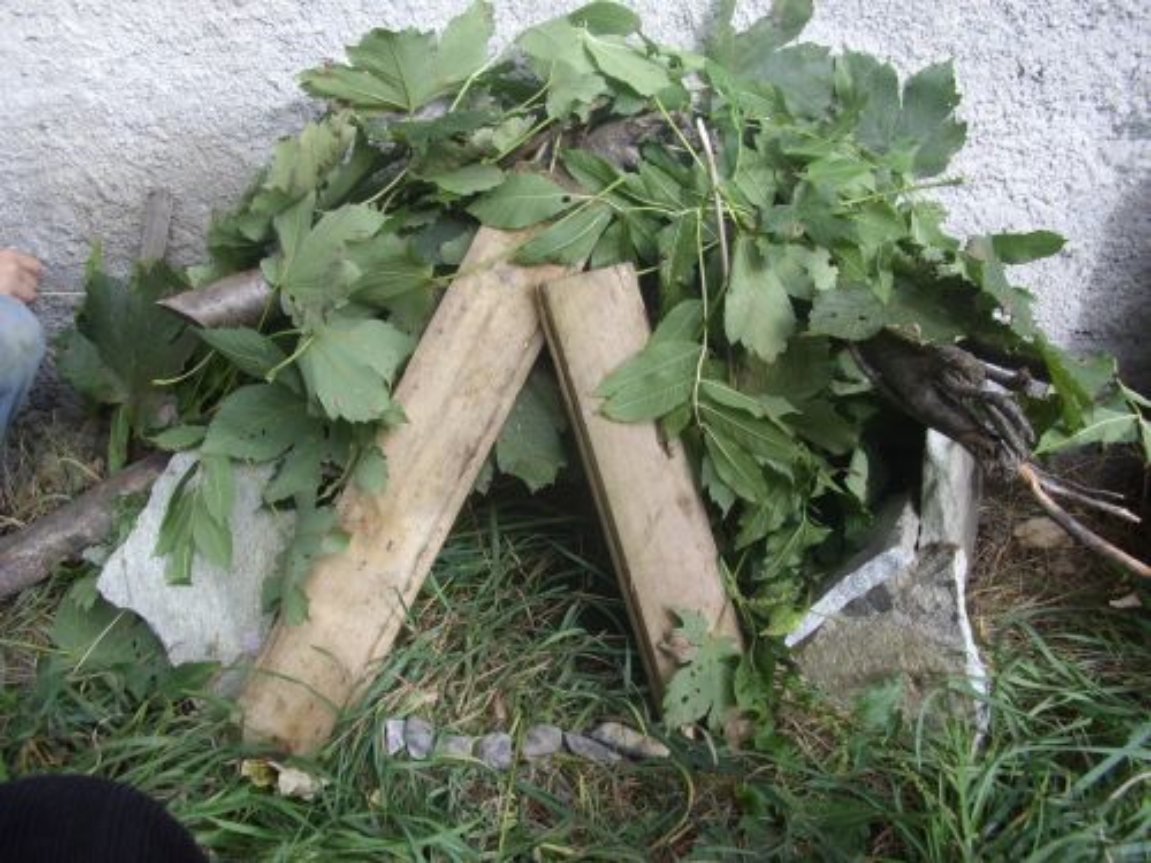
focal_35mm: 30
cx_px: 576
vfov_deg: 46.8
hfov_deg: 60.0
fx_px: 998
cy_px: 432
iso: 71
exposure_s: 1/192
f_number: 4.1
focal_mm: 5.8
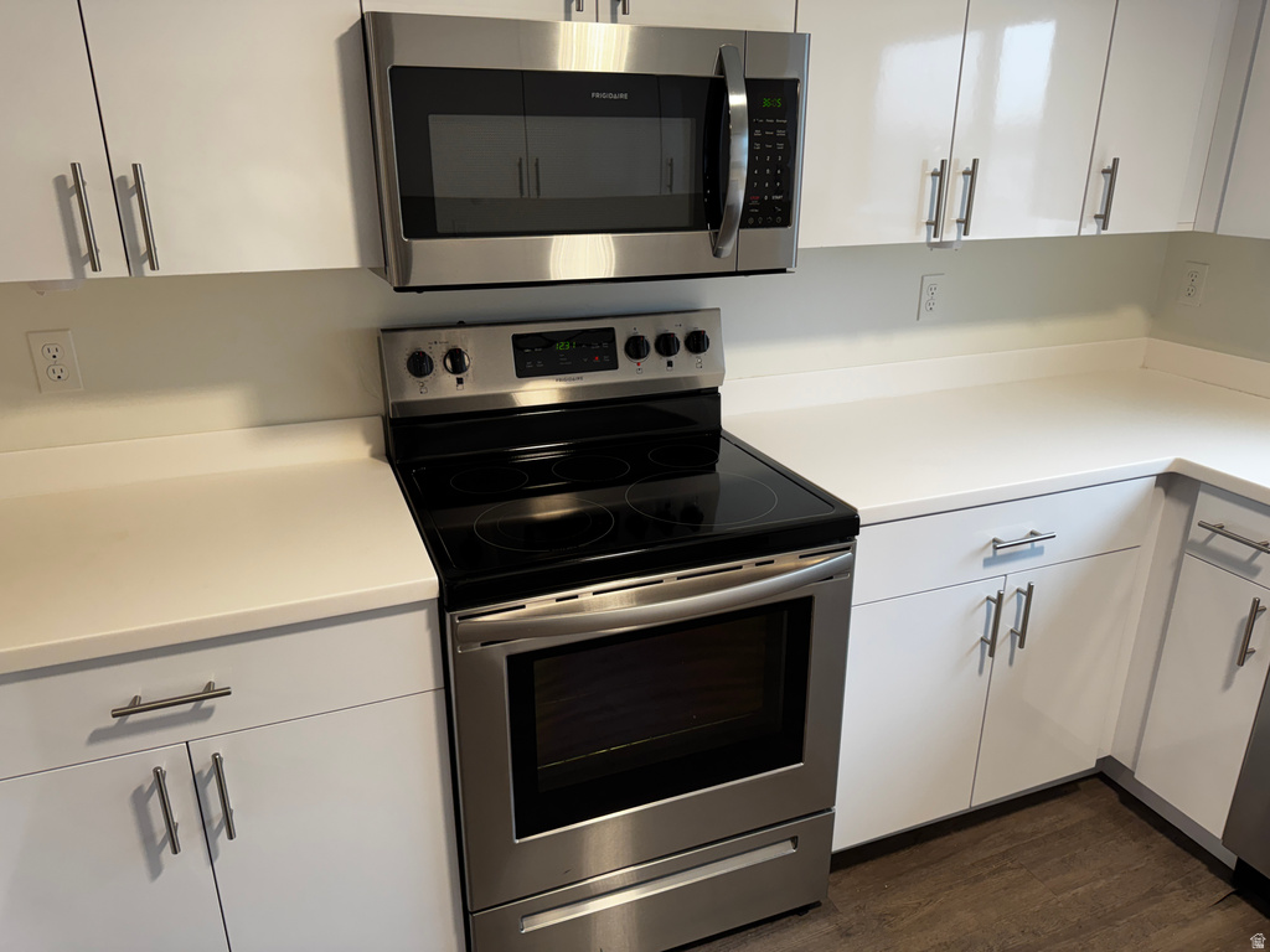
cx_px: 635
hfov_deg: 71.6
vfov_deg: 56.8
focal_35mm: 24
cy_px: 476
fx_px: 881
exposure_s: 1/120
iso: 125
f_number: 1.78
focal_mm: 6.76
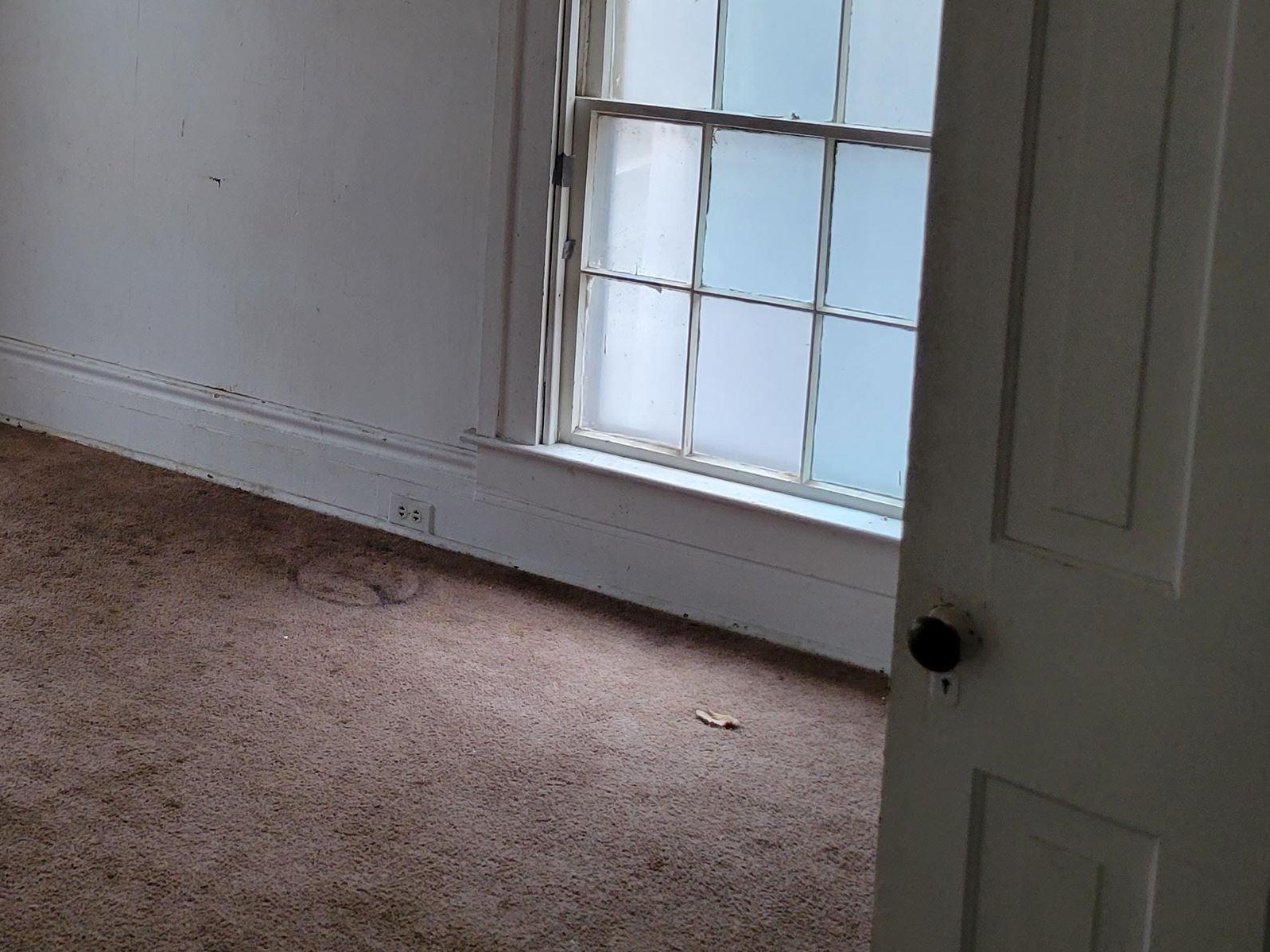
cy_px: 95
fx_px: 1835
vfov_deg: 28.0
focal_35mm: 50
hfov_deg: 37.3
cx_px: 332
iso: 250
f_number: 1.8
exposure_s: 1/60
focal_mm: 5.4
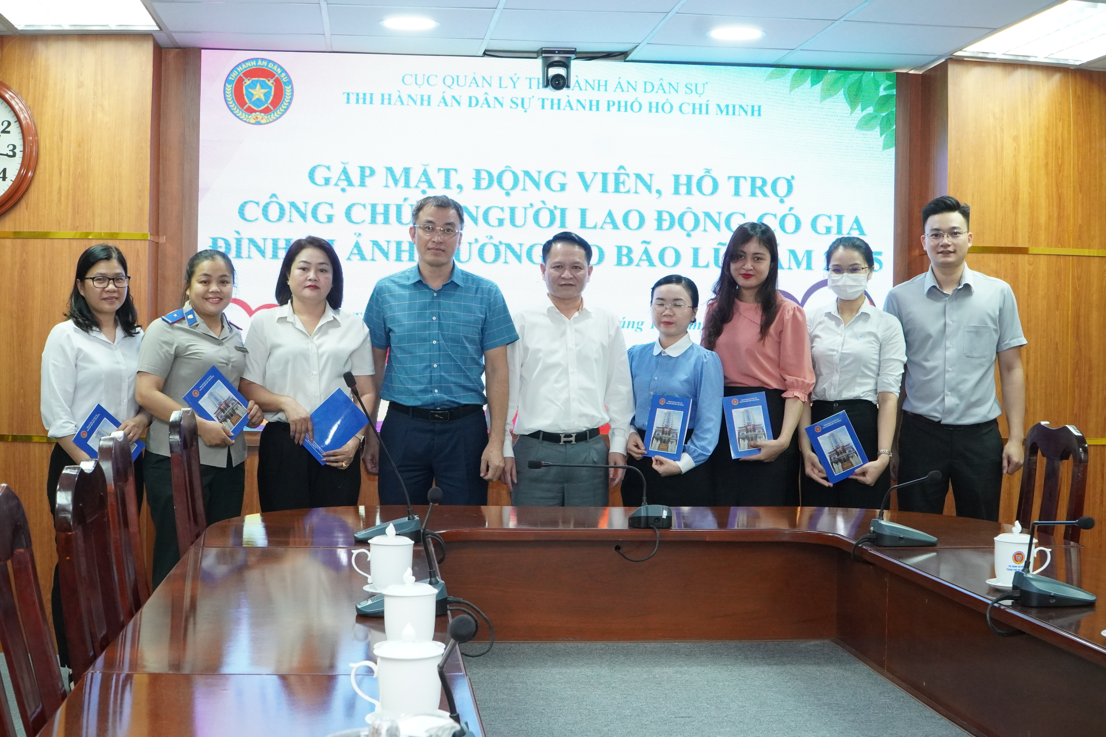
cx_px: 553
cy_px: 368
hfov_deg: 43.6
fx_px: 1382
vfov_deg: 29.9
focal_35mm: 45
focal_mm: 30
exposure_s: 1/60
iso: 2500
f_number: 9
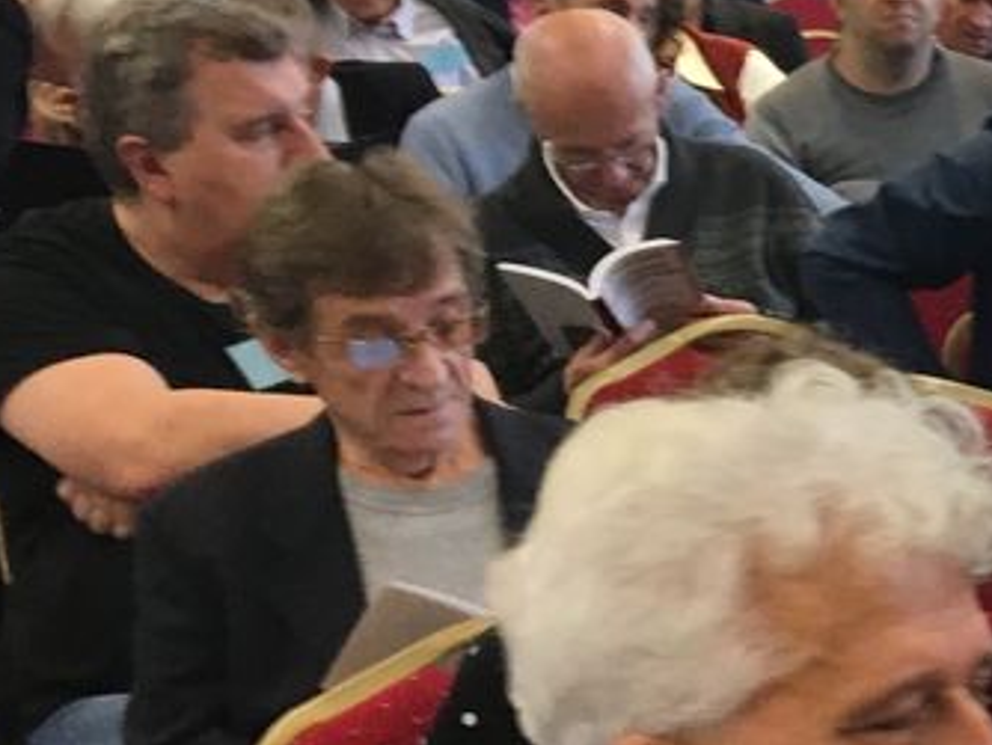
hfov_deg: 16.2
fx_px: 3011
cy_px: 720
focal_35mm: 105
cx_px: 1711
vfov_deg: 13.9
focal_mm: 4.15
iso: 50
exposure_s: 1/33
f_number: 2.2
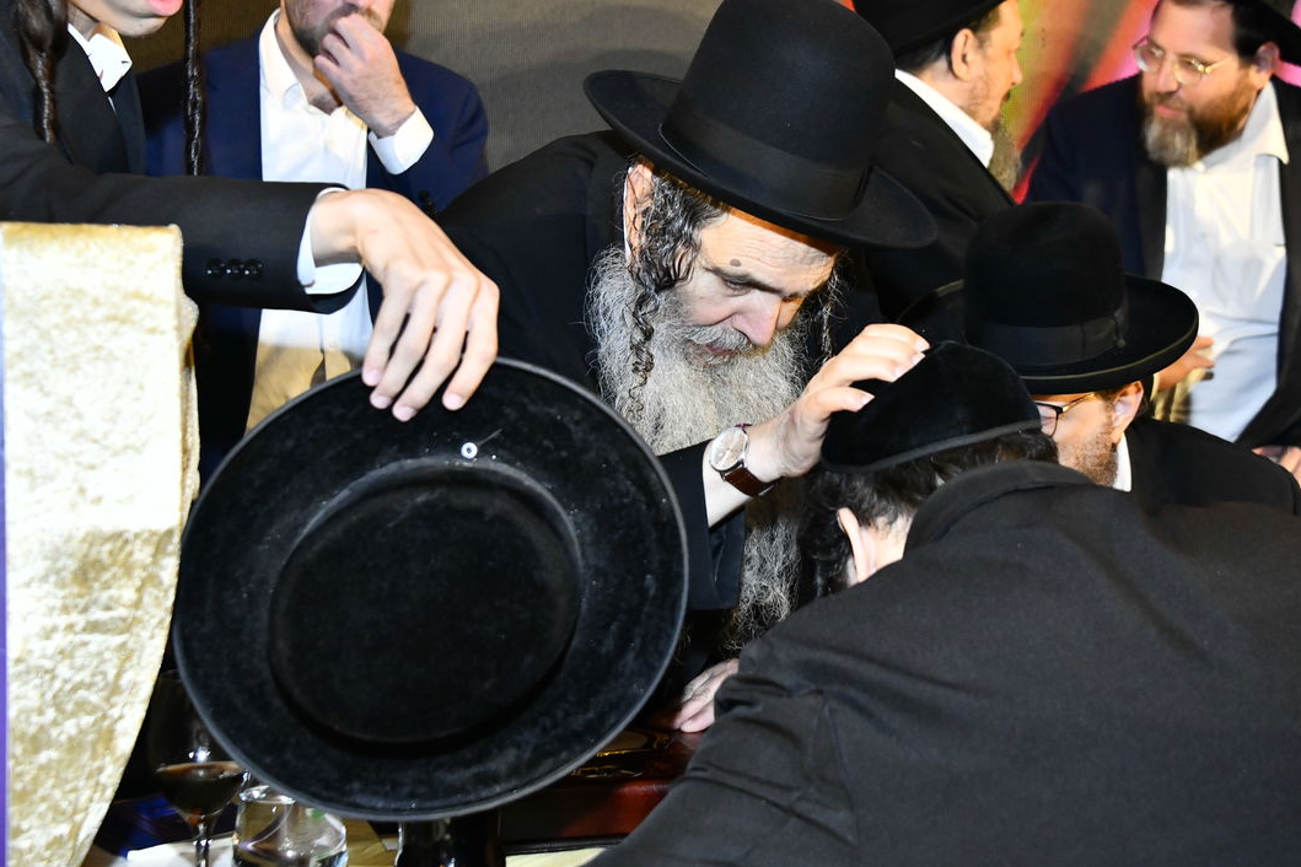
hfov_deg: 27.3
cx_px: 737
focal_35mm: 74
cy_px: 299
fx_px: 2674
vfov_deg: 18.4
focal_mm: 56
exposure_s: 1/160
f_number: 5.6
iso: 2000
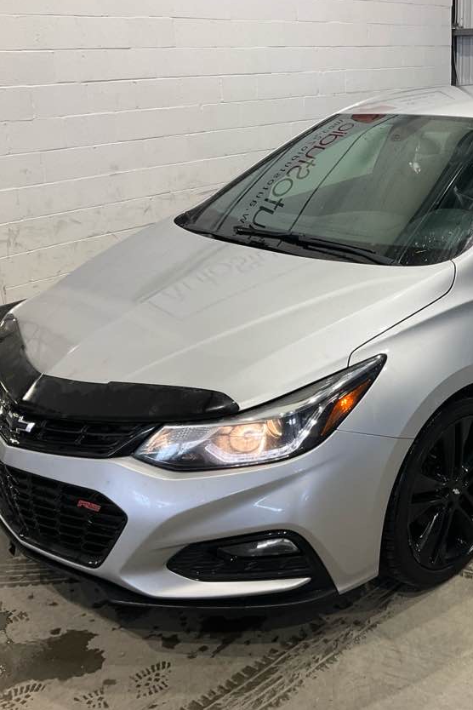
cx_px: 413
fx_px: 808
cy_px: 352
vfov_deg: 47.4
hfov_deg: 31.3
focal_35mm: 41
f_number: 1.8
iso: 40
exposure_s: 1/60
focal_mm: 3
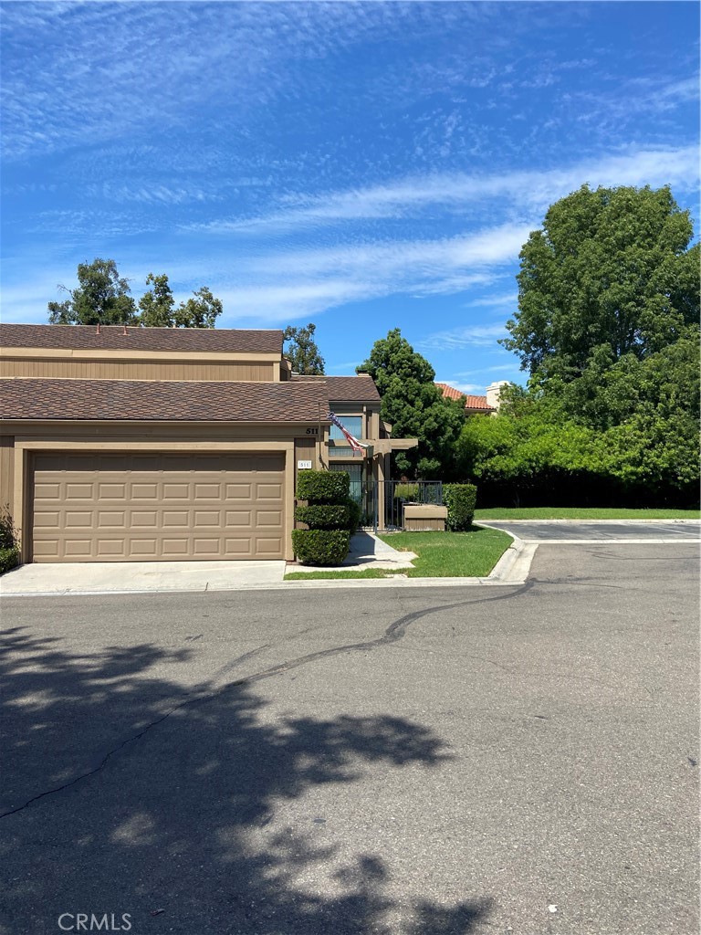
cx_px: 350
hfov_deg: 53.1
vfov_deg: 67.3
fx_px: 702
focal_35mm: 26
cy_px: 468
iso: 32
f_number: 1.8
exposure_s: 1/2513
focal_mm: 4.25
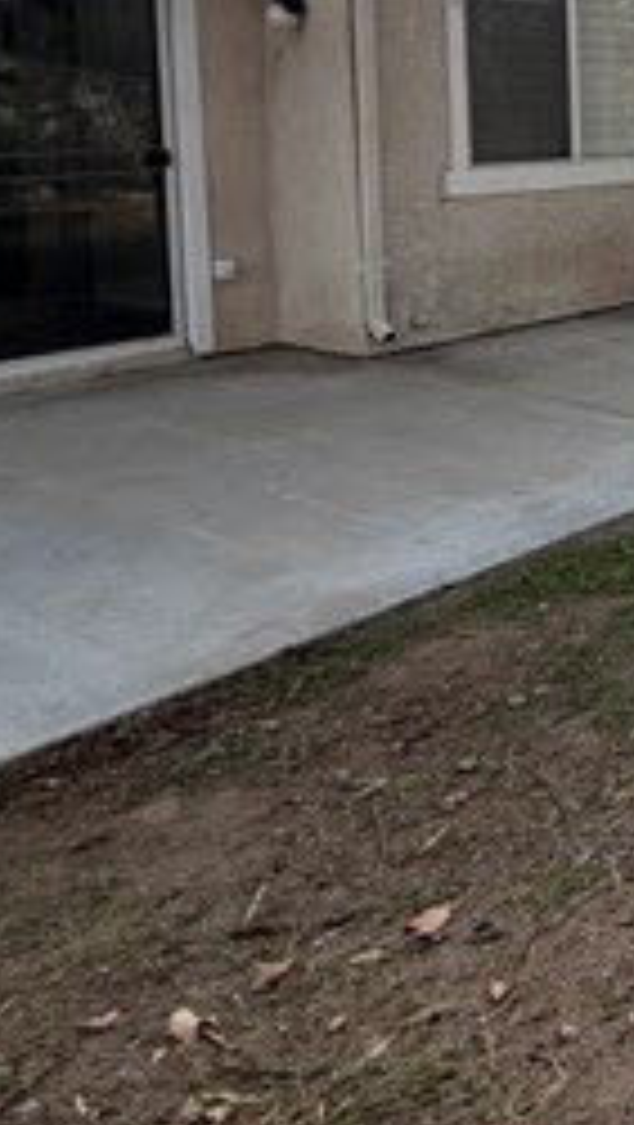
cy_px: 176
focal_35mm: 39
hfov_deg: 21.2
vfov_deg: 47.8
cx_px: 1124
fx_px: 1163
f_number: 2.2
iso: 40
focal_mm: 2.22
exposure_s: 1/770
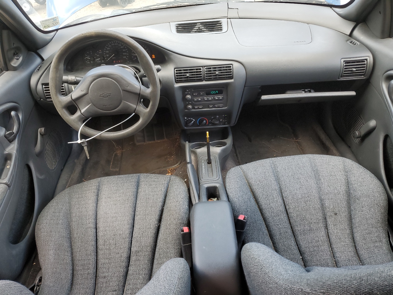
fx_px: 295
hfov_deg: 67.3
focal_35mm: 26
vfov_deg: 53.1
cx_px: 196
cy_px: 148
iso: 63
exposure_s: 1/120
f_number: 1.5
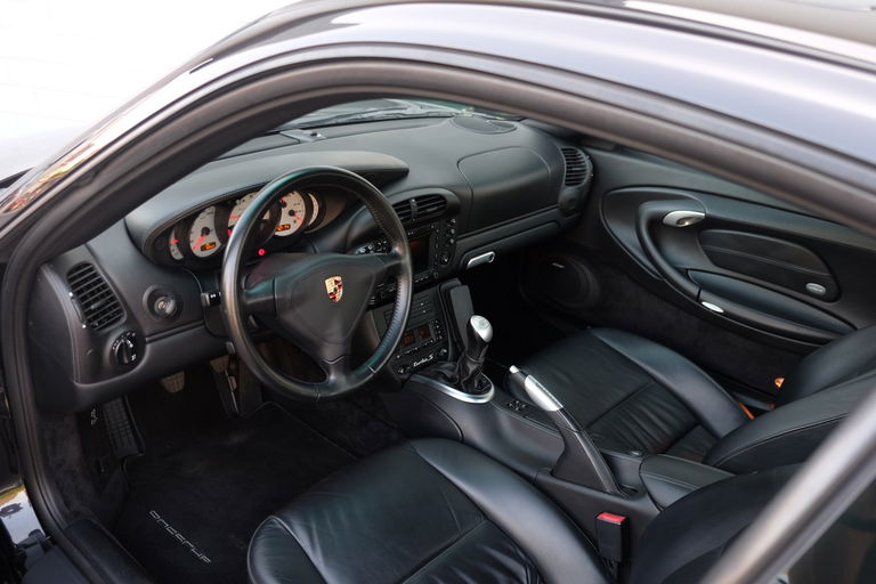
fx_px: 754
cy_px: 292
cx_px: 438
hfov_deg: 60.3
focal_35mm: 31
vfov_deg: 42.3
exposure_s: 1/60
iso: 250
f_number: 3.2
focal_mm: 20.5
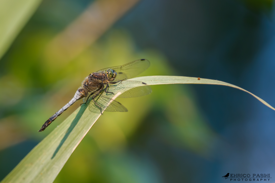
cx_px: 138
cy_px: 92
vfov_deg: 3.1
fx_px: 3437
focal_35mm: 450
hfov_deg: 4.6
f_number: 4
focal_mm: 300
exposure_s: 1/1250
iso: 800
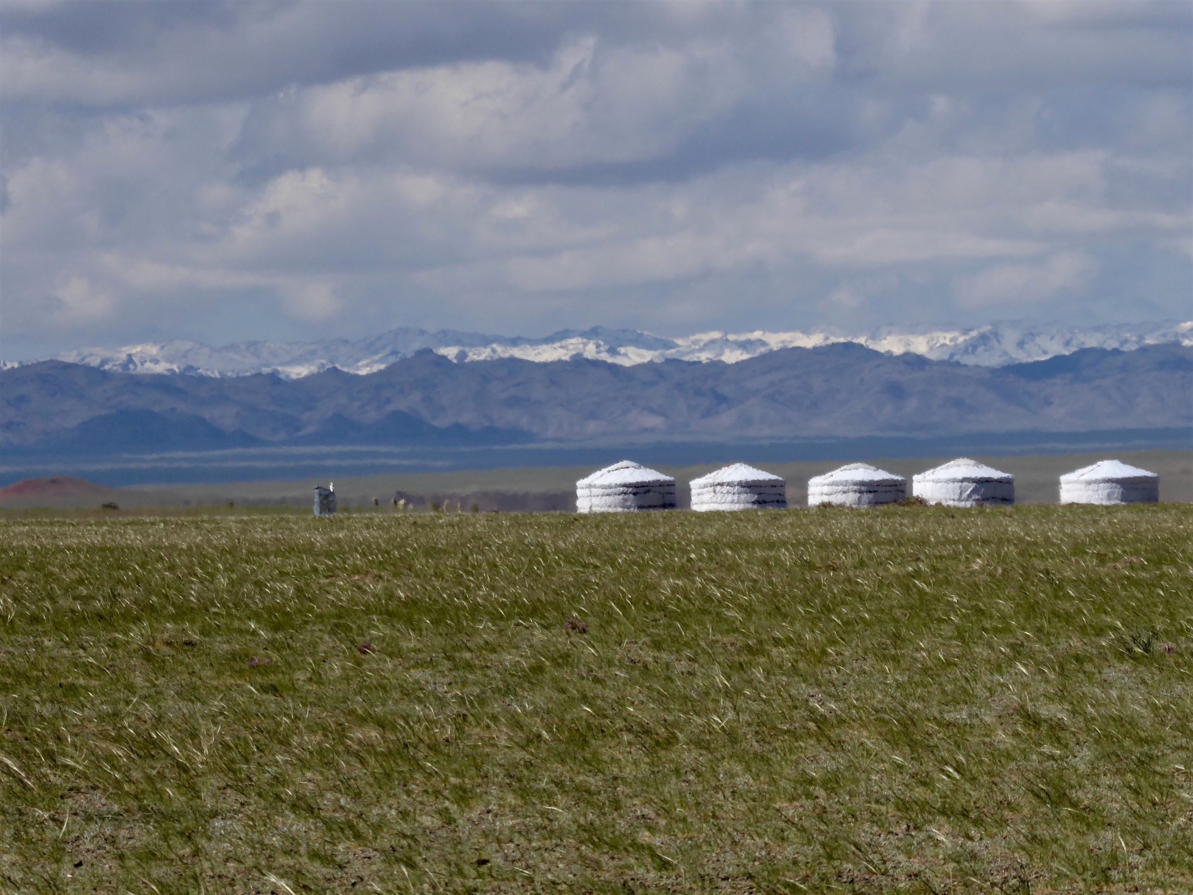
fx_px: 13303
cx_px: 596
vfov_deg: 3.9
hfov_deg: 5.1
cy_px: 448
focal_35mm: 386
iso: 80
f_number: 6
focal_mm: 62.1
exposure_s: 1/500
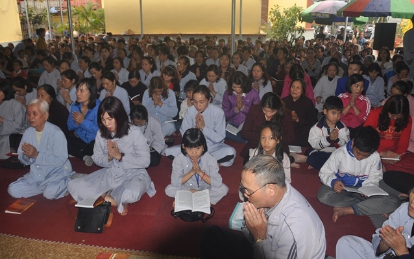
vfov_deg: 44.5
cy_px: 119
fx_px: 316
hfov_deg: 66.5
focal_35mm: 28
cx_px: 210
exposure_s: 1/60
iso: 200
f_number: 3.5
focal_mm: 18
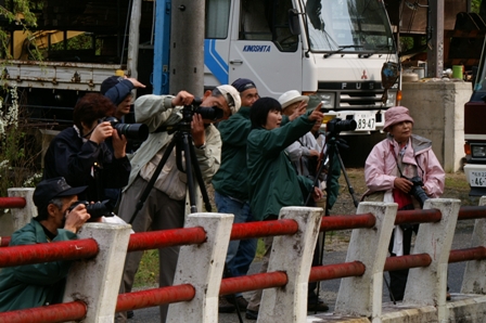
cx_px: 243
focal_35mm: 105
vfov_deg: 13.0
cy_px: 162
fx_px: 1416
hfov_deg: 19.5
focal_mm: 70
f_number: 11
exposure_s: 1/90
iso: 100
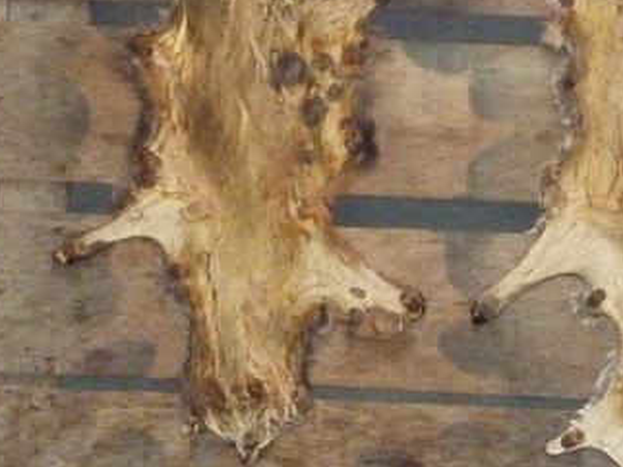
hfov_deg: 7.1
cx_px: 491
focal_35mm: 278
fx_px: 5000
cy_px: 209
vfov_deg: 5.3
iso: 1000
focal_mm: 17
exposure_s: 1/40
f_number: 4.3
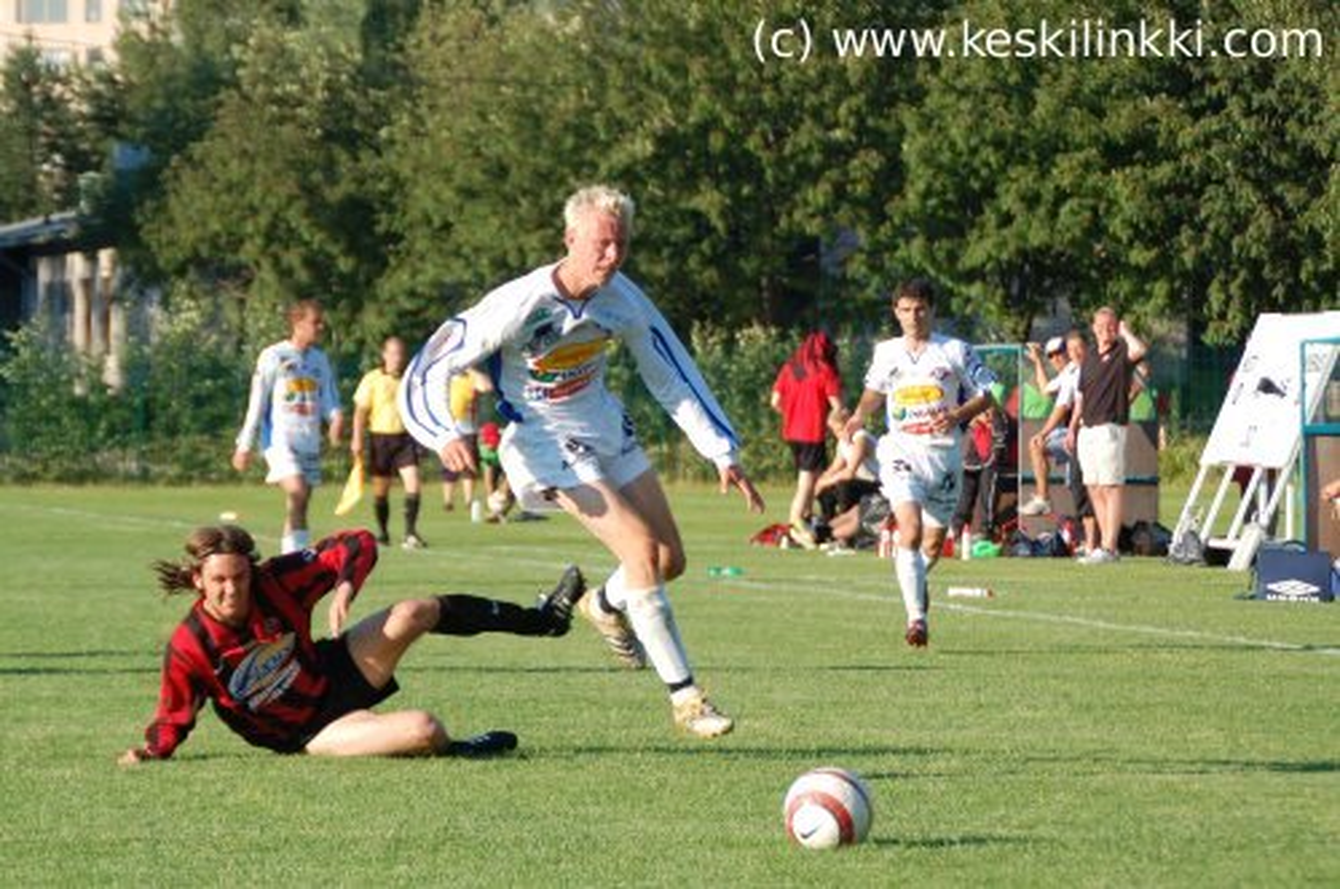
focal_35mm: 105
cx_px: 670
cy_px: 444
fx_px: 3903
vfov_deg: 13.0
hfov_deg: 19.5
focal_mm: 70
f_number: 4.5
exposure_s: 1/800
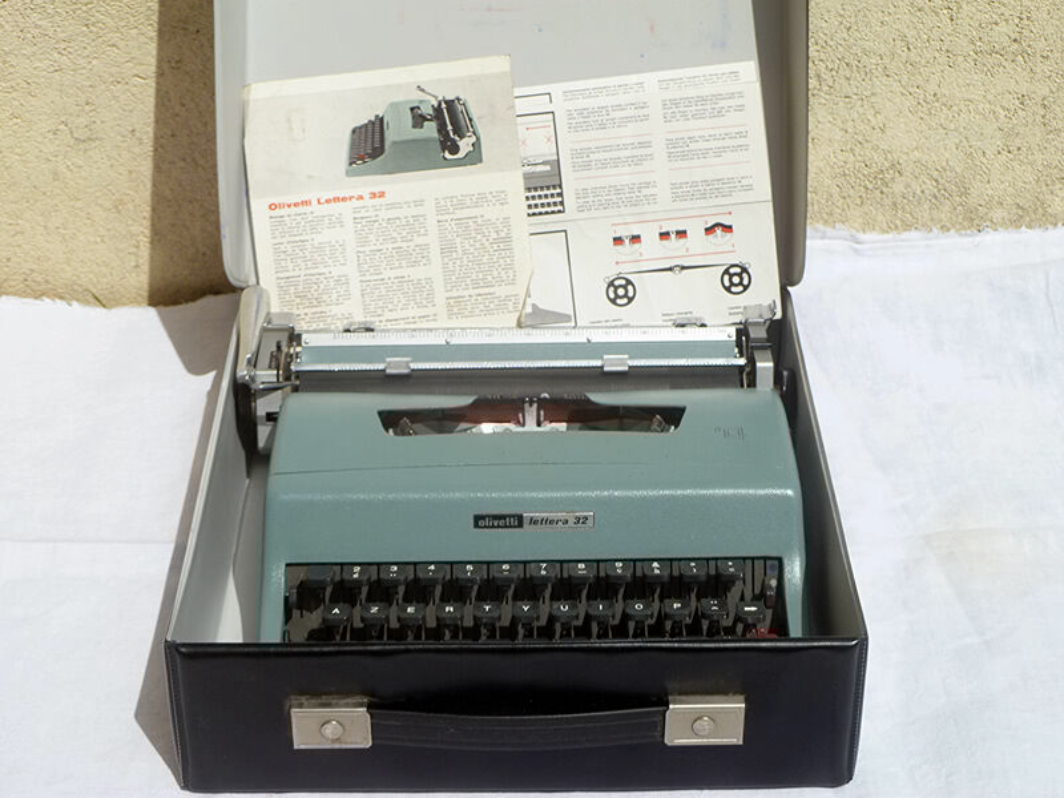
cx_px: 532
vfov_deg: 22.3
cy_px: 399
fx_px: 2029
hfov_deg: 29.4
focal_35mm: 66
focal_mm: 11.7
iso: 80
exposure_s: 1/160
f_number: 13
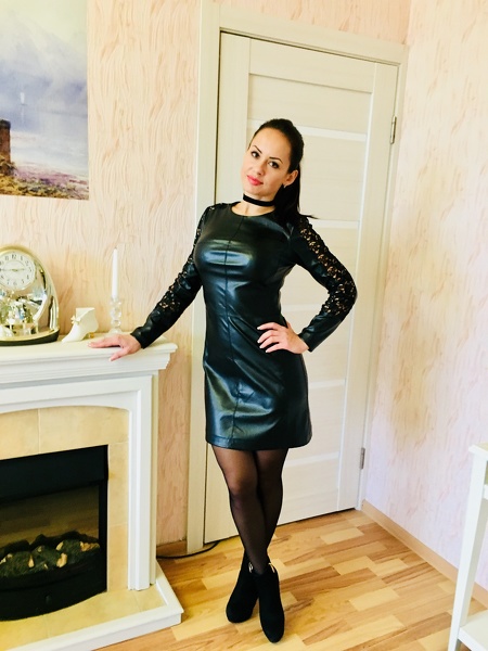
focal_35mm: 29
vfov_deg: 61.7
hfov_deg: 48.2
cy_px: 326
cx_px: 244
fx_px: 545
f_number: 2.2
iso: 200
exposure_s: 1/20
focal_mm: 4.15
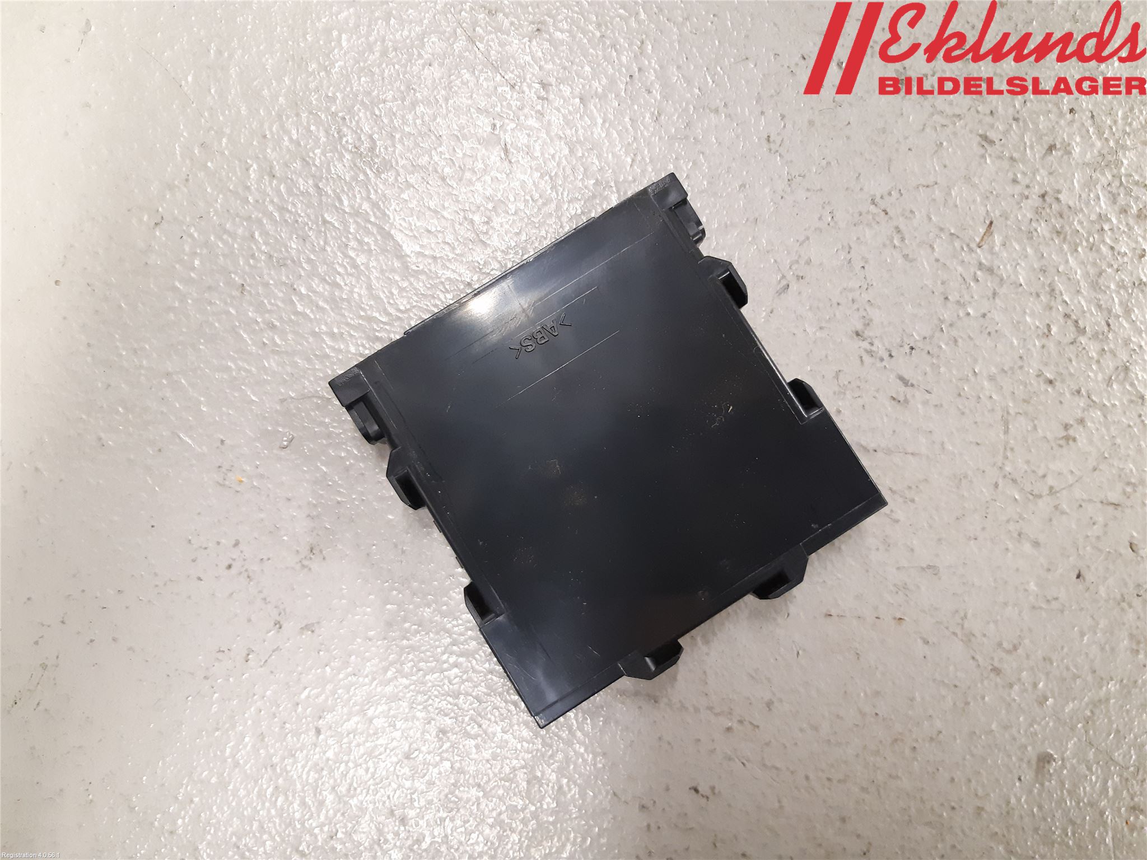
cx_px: 574
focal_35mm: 26
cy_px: 430
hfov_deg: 67.3
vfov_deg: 53.1
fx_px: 862
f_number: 1.7
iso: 320
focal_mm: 3.93
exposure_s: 1/50
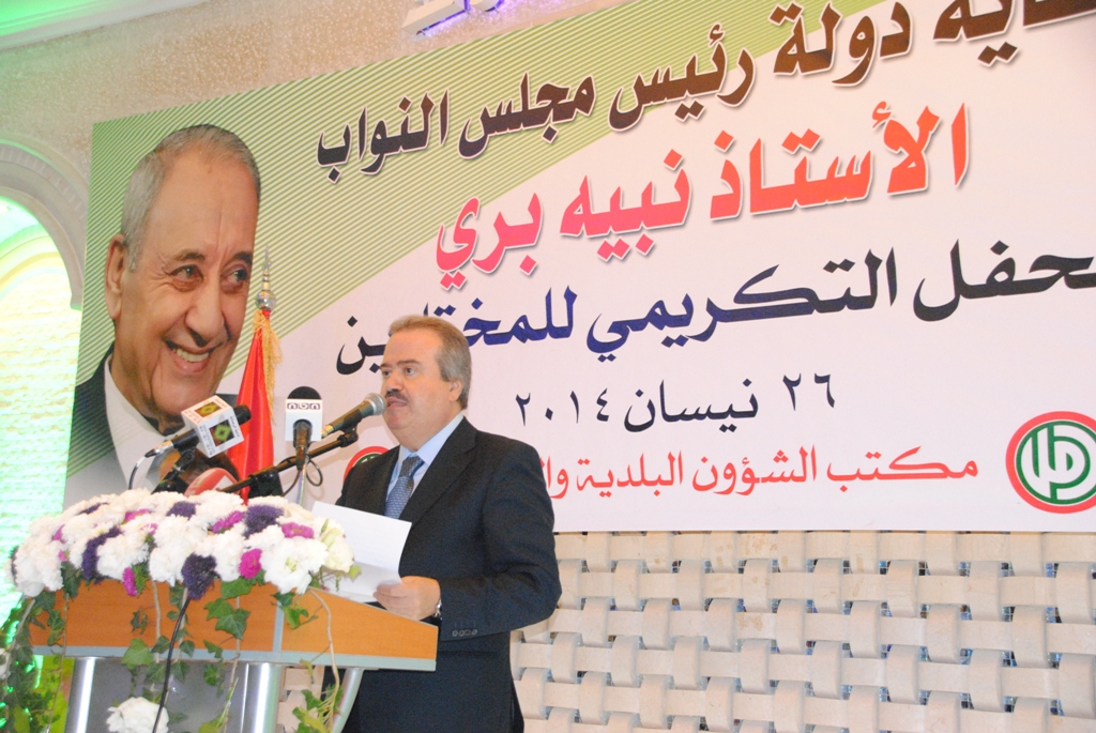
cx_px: 548
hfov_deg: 35.0
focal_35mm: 57
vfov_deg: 23.8
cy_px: 366
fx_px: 1737
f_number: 5.6
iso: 1600
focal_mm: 38
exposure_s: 1/60
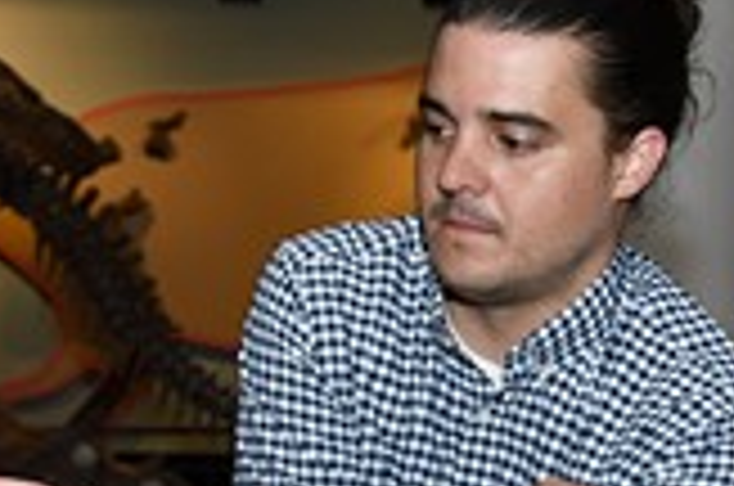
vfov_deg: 10.3
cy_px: 367
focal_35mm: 132
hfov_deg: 15.6
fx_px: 2686
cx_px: 437
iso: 800
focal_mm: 26
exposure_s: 1/125
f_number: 3.5
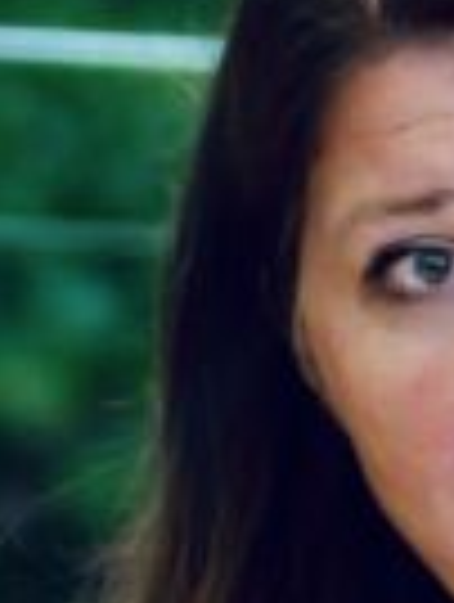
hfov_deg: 0.7
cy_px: 1696
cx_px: 569
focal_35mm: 2105
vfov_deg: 0.9
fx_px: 36694
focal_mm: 138
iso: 2000
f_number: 5.6
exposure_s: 1/320
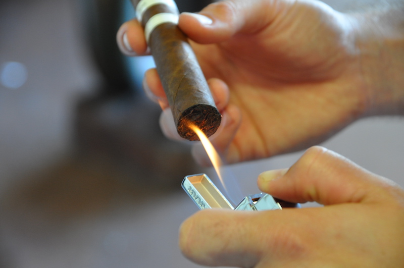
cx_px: 202
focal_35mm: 128
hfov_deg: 16.1
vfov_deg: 10.7
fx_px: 1429
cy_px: 134
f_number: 5.3
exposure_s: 1/30
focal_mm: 85
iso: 800
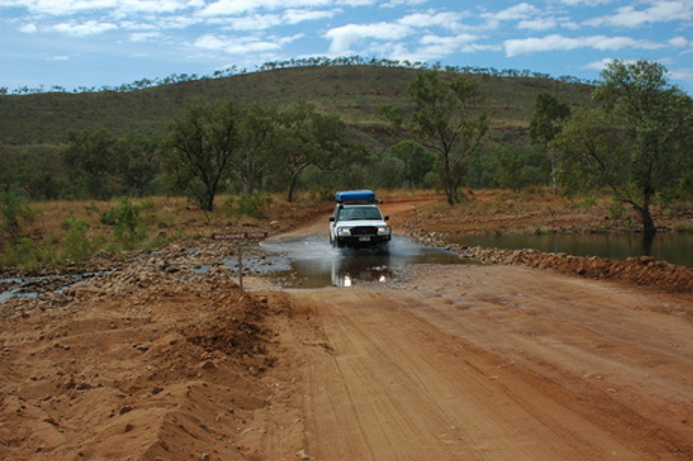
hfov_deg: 46.4
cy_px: 230
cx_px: 346
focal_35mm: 42
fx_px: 808
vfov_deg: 31.8
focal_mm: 28
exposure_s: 1/2000
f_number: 8
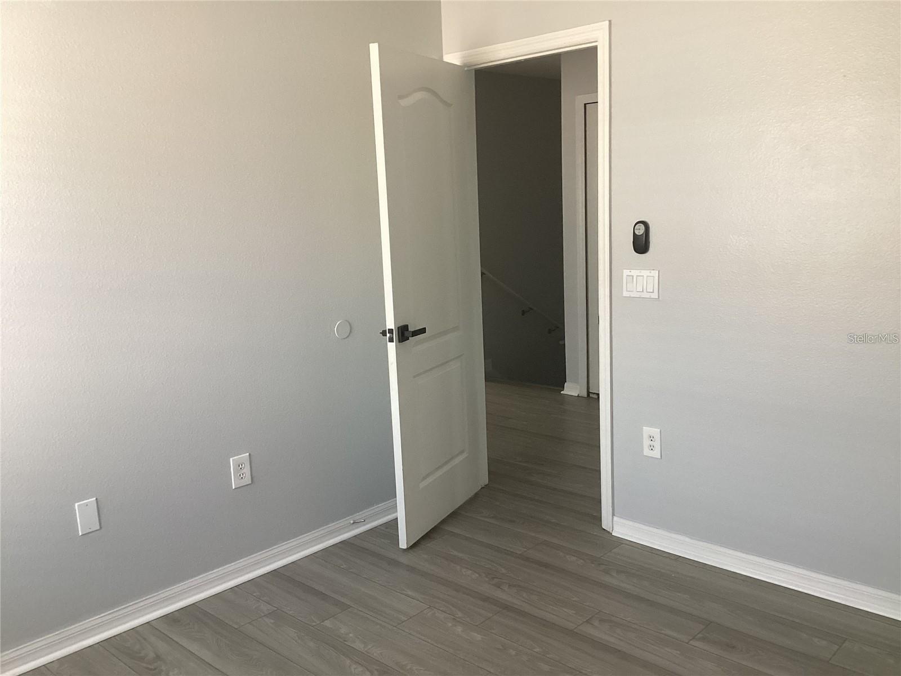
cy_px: 338
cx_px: 450
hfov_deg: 58.4
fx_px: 807
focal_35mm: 31
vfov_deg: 45.4
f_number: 2.4
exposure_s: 1/60
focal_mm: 3.3
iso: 160
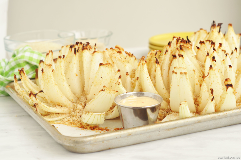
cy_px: 80
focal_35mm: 75
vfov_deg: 18.1
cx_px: 120
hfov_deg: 27.0
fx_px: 501
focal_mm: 50
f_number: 5.6
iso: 200
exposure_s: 1/100
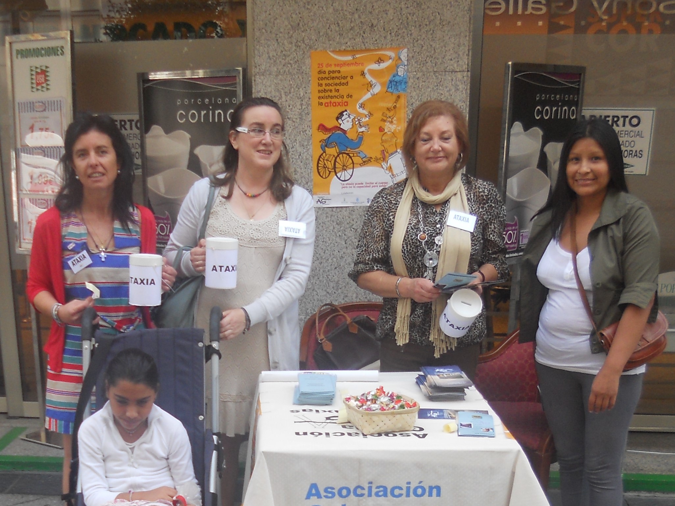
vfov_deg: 51.3
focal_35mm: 27
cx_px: 338
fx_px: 526
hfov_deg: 65.3
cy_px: 253
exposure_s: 1/100
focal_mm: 4.9
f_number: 3.2
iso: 80
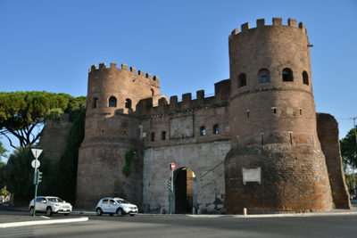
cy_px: 119
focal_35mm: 33
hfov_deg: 57.2
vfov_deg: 40.0
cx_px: 178
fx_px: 327
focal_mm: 22
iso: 100
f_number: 3.5
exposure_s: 1/1000
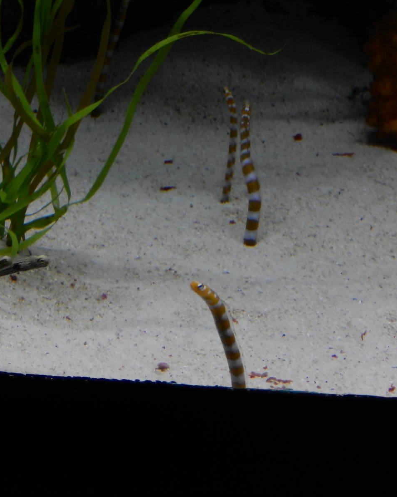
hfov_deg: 13.8
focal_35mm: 111
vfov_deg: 17.3
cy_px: 248
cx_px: 90
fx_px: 1630
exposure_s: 1/30
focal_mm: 15.2
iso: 640
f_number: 5.1
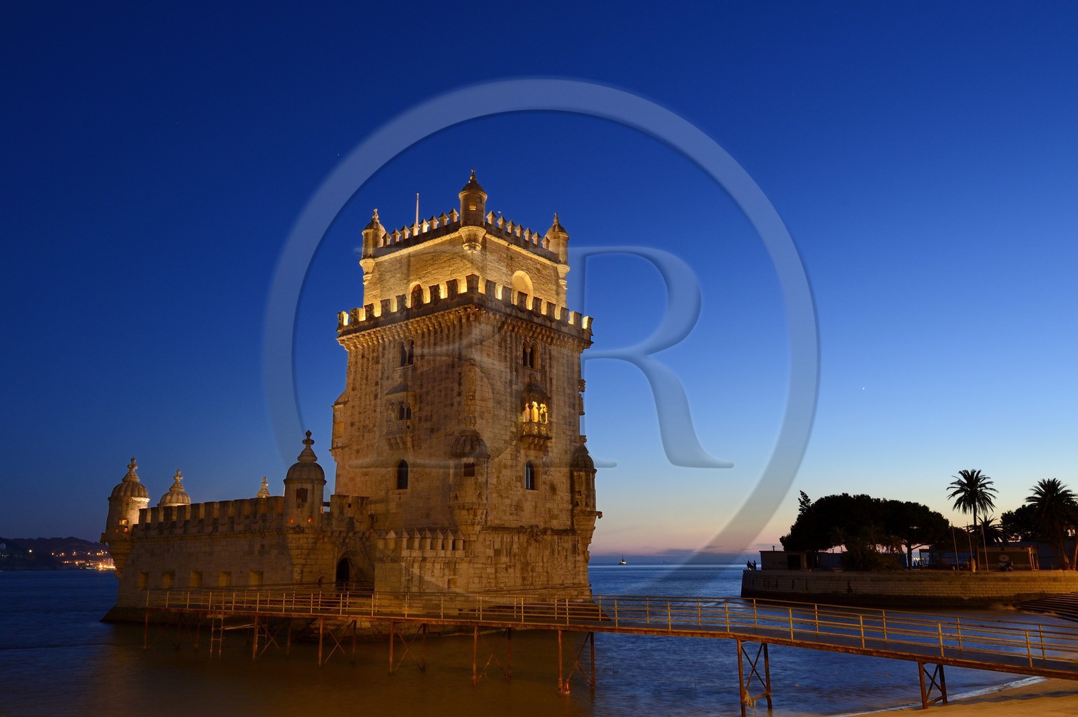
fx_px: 868
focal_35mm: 29
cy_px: 358
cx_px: 539
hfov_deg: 63.7
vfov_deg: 44.9
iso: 640
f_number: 9
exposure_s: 1.3
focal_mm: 29
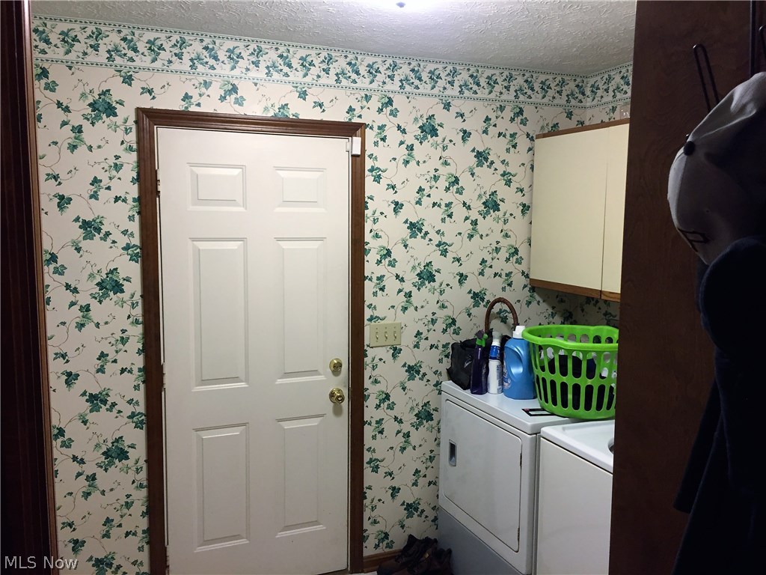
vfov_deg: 48.2
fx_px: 642
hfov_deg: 61.7
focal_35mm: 29
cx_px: 383
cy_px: 288
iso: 100
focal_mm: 4.15
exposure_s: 1/30
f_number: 2.2
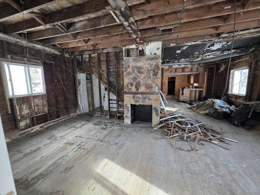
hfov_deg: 106.2
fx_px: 98
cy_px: 98
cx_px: 130
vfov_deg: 89.9
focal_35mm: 13
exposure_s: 1/120
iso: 250
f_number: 1.9
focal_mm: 2.2
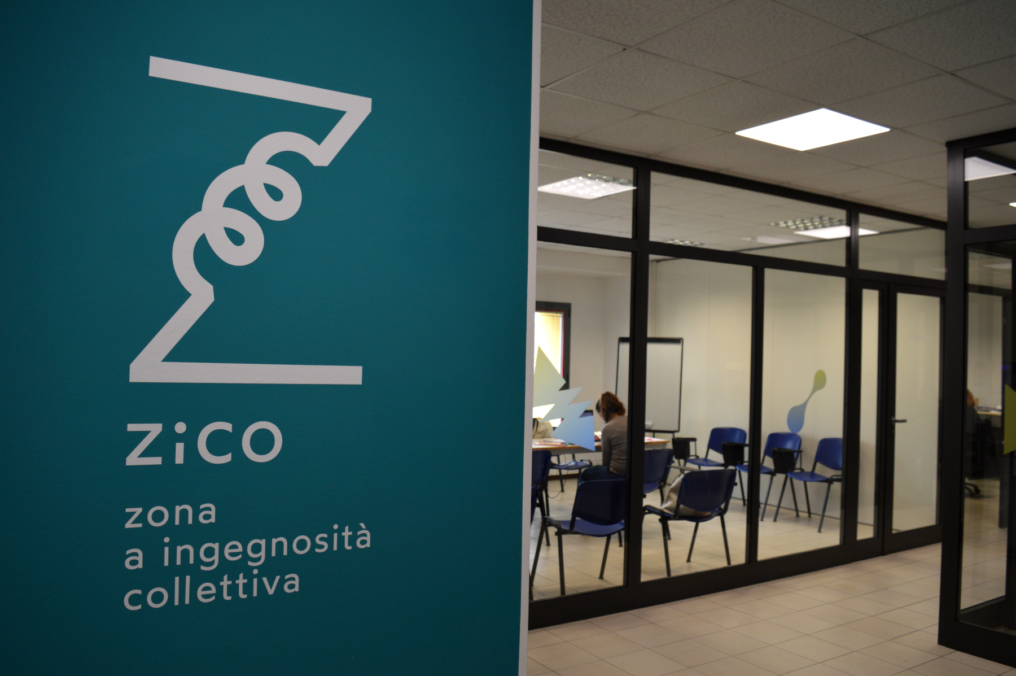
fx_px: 761
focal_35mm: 27
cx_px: 508
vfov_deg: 47.9
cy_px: 338
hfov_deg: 67.4
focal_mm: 18
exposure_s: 1/100
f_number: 5
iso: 400
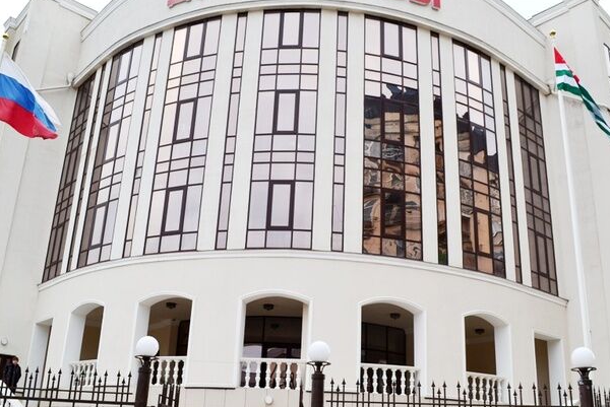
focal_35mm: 36
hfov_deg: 53.1
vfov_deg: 36.9
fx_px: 610
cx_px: 307
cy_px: 216
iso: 400
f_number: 9
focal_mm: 18
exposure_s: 1/100
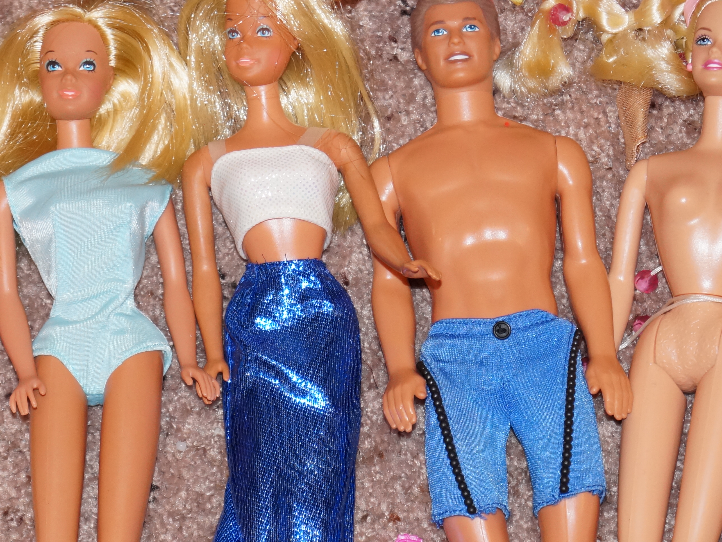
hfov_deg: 12.9
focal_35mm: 153
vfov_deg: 9.7
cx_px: 243
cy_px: 354
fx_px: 3191
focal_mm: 50
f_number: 5.6
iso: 800
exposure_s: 1/60
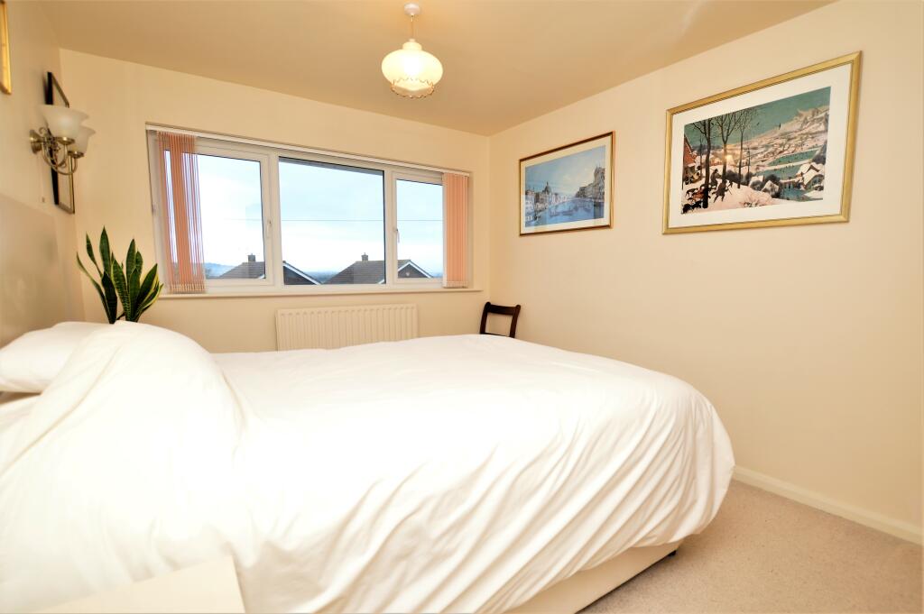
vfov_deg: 77.2
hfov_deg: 100.4
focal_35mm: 15
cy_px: 307
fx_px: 385
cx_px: 462
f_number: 3.5
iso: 100
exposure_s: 1/60
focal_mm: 10
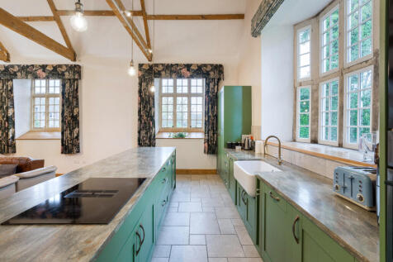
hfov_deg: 96.8
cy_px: 131
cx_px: 196
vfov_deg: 73.7
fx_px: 175
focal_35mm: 16
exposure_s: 1/8
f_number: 8
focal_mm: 16
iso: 640
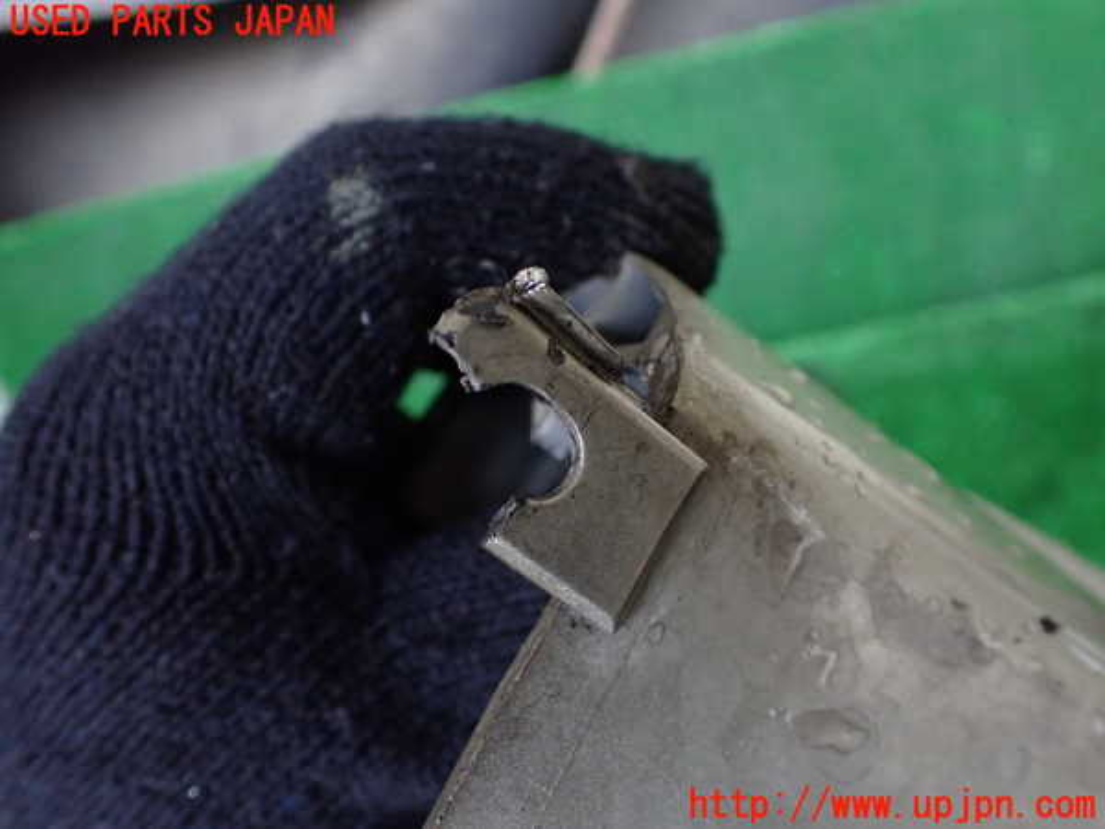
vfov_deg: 46.8
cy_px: 414
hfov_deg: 60.0
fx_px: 958
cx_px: 552
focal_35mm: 30
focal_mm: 5.4
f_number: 2.3
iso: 800
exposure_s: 1/60
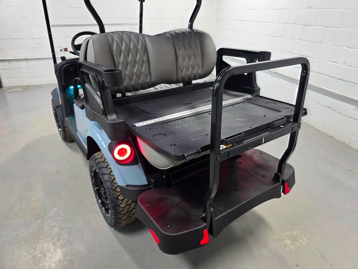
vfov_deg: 58.9
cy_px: 134
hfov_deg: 73.9
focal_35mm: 23
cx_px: 179
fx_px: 238
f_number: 1.7
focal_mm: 6.3
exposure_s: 1/120
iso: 160
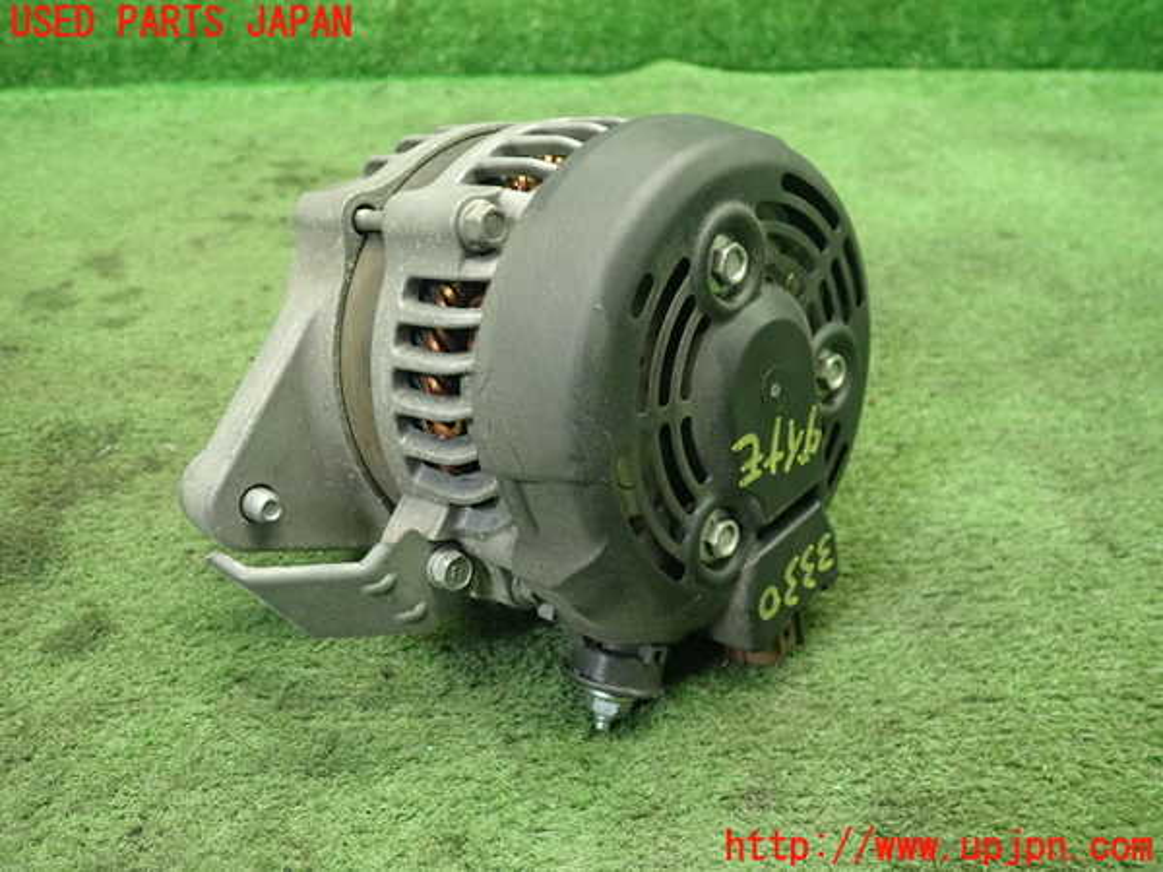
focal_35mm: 30
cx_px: 582
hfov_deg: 60.0
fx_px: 1008
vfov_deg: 46.8
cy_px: 436
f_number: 2.3
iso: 800
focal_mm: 5.5
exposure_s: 1/80
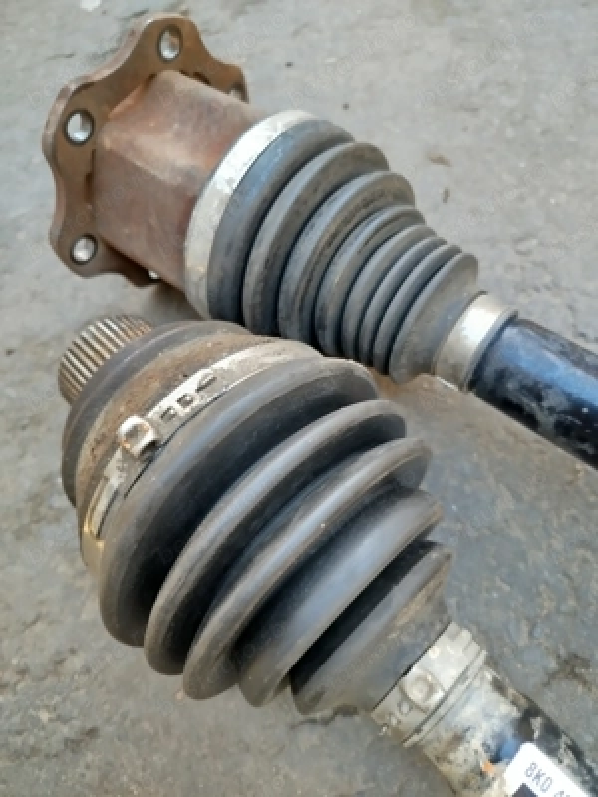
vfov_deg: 71.6
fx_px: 553
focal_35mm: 24
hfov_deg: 56.8
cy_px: 398
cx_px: 299
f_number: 1.7
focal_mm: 5.31
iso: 320
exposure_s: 1/33
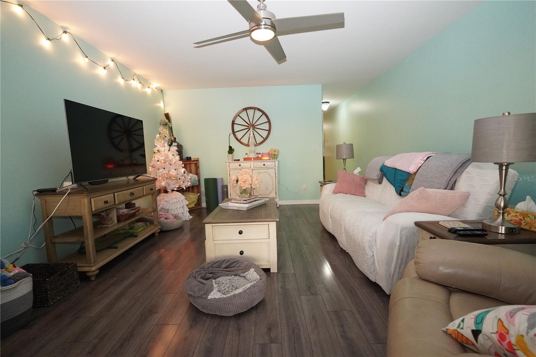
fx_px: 257
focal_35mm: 17
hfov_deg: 92.5
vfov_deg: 69.6
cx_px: 268
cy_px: 178
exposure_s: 1/160
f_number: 4
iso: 3200
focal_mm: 11.5
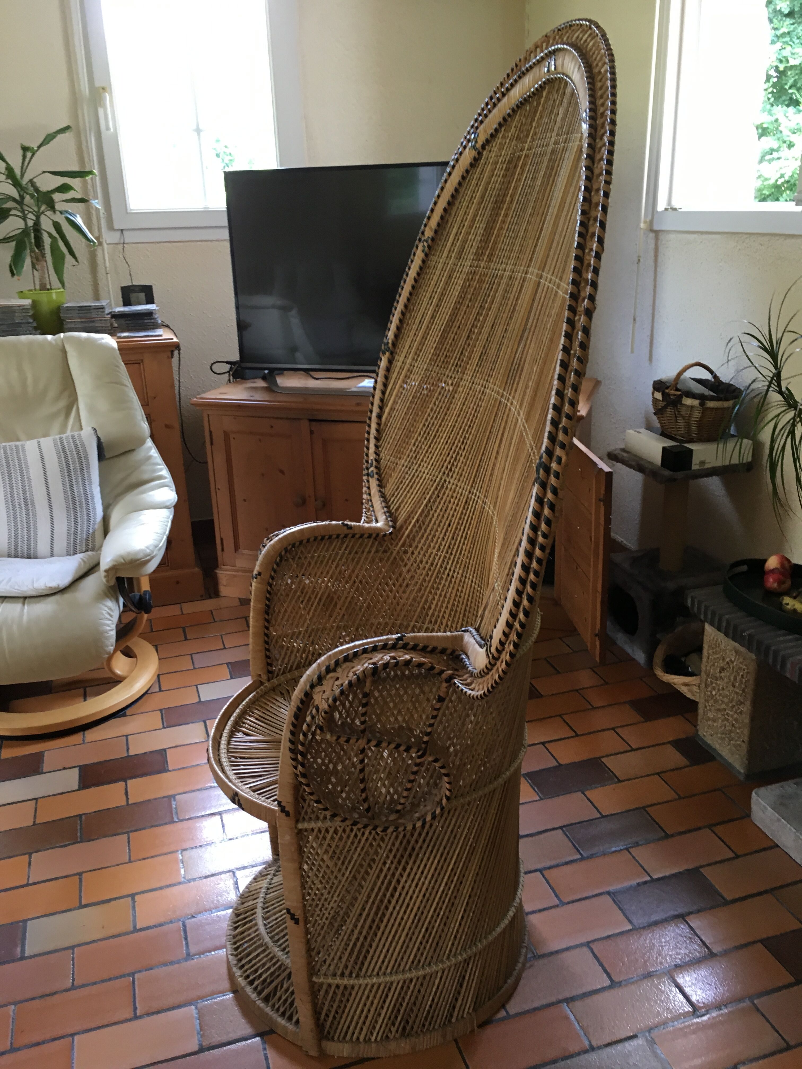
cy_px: 534
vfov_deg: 61.7
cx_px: 401
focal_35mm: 29
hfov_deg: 48.2
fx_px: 896
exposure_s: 1/33
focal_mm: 4.15
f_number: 2.2
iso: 100
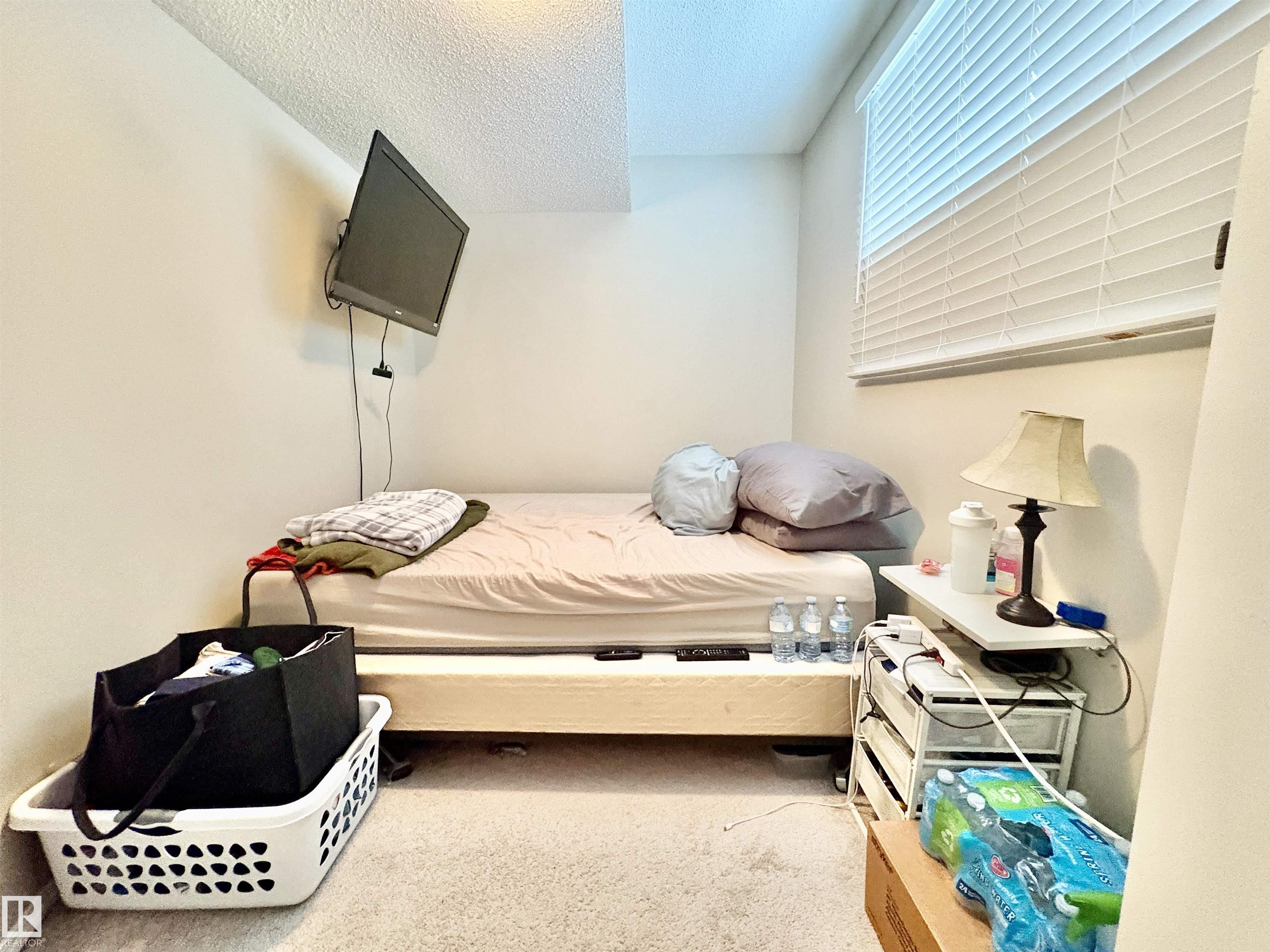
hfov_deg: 102.1
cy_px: 476
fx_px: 514
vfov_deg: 85.7
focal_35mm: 14
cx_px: 635
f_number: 2.2
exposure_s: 1/40
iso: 800
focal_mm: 2.22
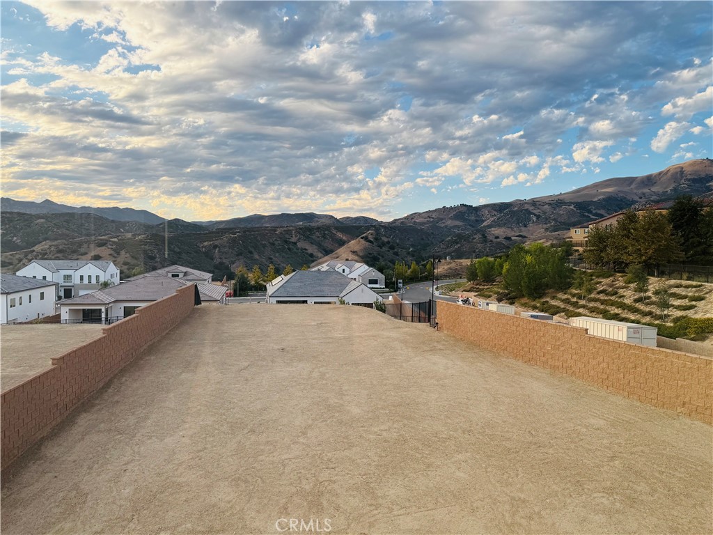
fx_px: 494
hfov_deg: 71.6
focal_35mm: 24
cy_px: 268
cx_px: 356
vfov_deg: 56.8
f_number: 1.78
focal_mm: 6.76
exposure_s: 1/1193
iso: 80
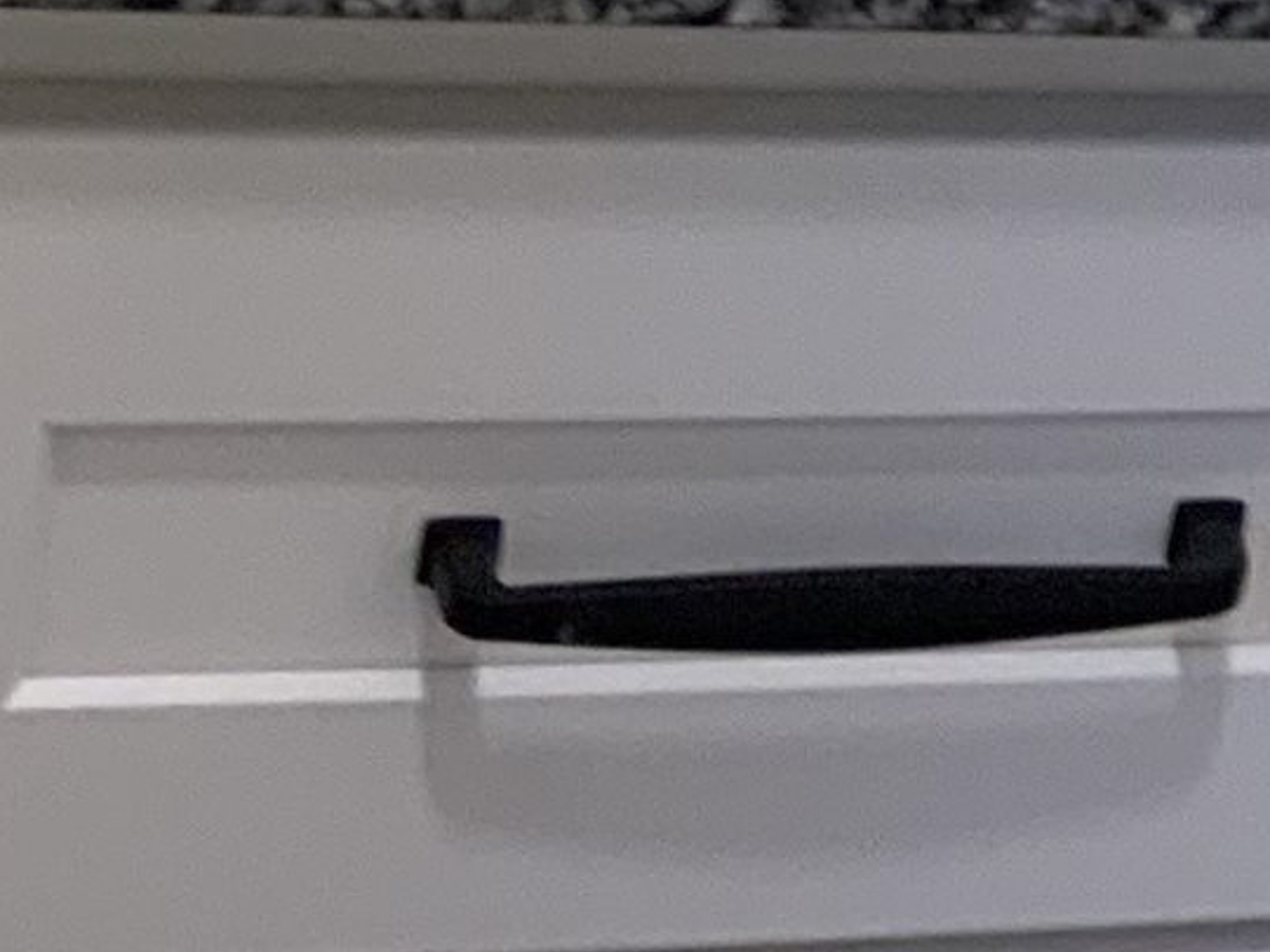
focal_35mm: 165
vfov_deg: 8.4
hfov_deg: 10.5
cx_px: 2912
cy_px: -1079
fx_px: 6054
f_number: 1.8
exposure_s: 1/60
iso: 40
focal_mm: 3
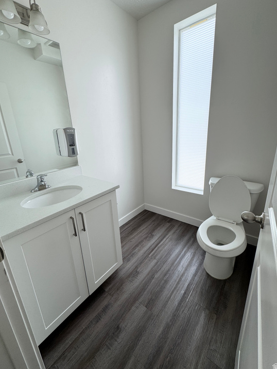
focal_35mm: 15
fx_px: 160
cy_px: 173
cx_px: 132
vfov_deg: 98.0
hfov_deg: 81.7
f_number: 2.2
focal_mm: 2.22
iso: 40
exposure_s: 1/129
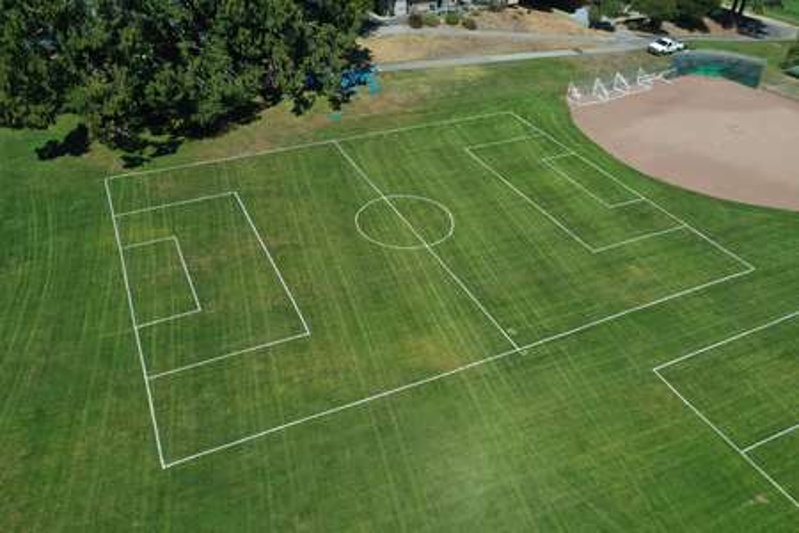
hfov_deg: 65.5
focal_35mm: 28
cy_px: 266
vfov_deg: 46.4
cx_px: 400
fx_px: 621
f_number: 6.3
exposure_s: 1/500
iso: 100
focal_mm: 10.26
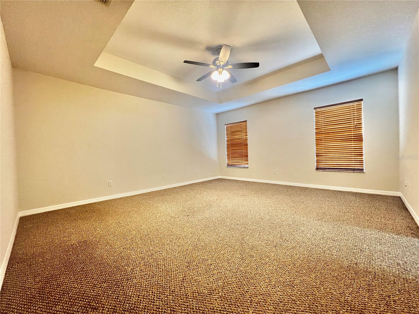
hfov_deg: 106.2
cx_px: 210
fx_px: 157
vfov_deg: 89.9
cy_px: 157
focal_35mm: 13
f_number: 1.8
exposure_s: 1/60
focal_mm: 1.57
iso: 200
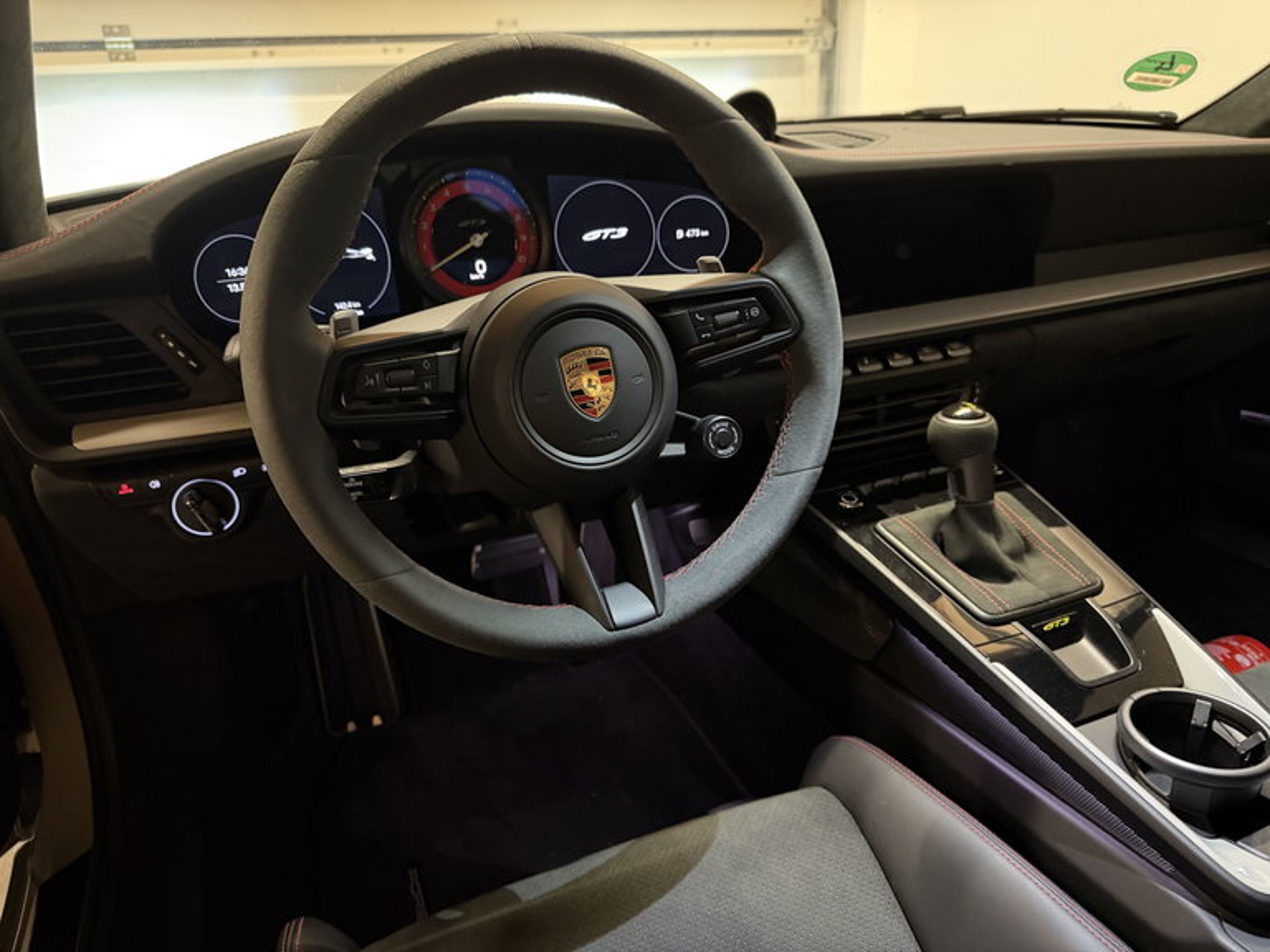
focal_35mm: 24
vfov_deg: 56.8
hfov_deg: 71.6
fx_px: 881
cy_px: 476
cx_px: 635
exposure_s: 1/25
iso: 1250
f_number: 1.78
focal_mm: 6.76
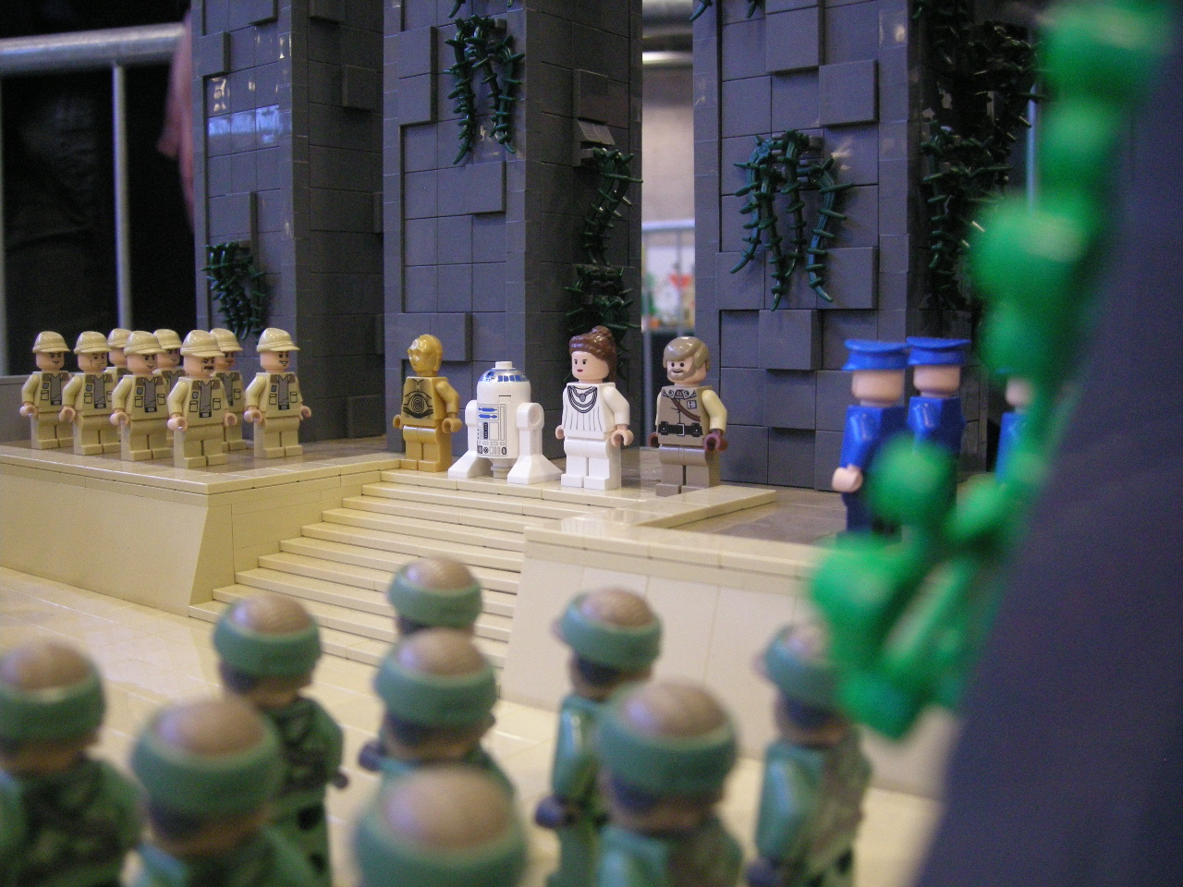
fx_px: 1230
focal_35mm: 36
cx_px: 592
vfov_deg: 39.7
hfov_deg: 51.4
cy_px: 444
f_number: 2.7
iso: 400
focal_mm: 7.5
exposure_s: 1/21.2
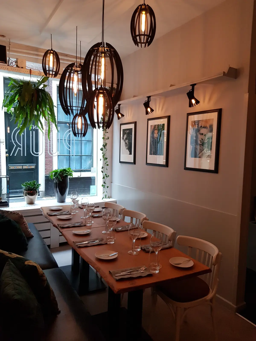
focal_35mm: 26
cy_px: 170
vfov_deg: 67.3
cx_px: 128
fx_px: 256
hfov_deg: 53.1
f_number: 1.7
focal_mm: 4.2
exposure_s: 1/50
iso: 160
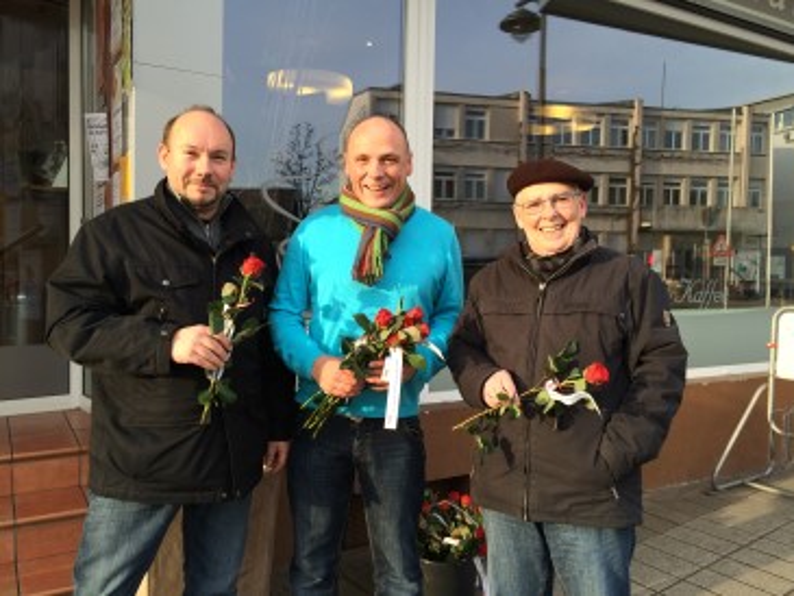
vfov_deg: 48.3
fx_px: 665
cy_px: 298
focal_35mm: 29
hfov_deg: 61.6
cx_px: 397
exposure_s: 1/380
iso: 32
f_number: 2.2
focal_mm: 4.15
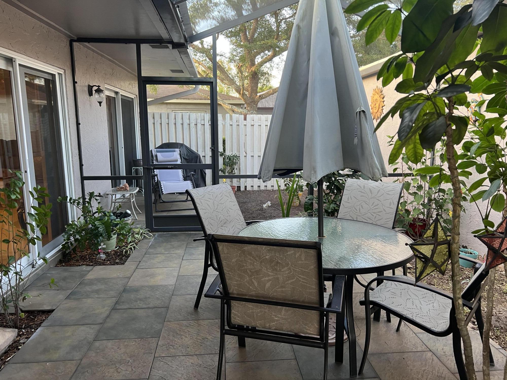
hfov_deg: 67.3
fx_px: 381
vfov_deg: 53.1
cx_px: 254
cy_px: 190
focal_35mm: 26
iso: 80
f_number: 1.5
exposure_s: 1/60
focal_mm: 5.7
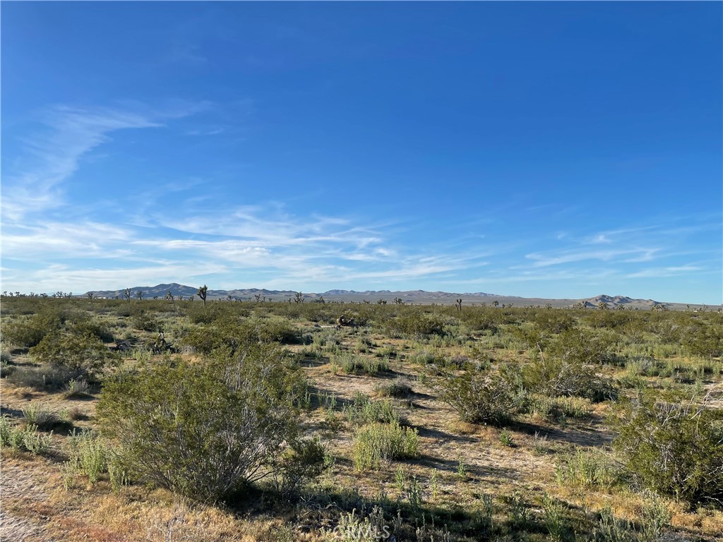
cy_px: 271
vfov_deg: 53.1
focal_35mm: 26
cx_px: 362
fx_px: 543
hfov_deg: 67.3
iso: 32
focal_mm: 4.2
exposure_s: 1/3300
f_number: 1.6
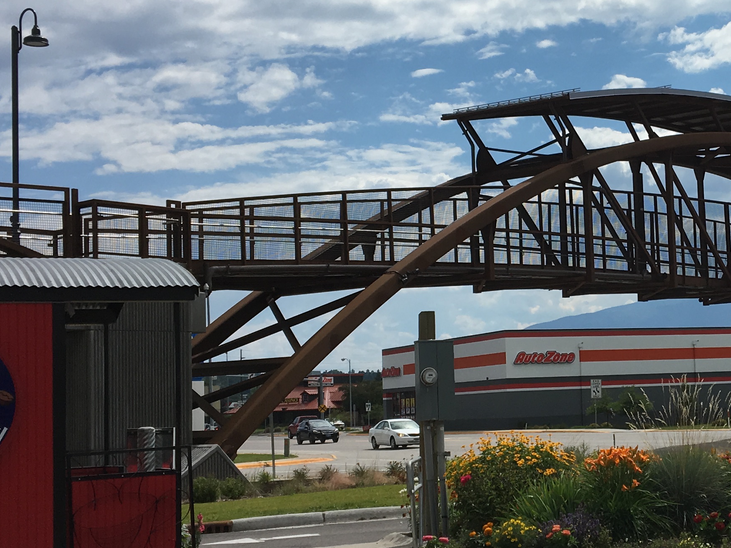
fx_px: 1415
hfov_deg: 27.9
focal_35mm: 67
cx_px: 662
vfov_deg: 21.9
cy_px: 275
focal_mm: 4.15
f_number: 2.2
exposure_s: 1/3205
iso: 25
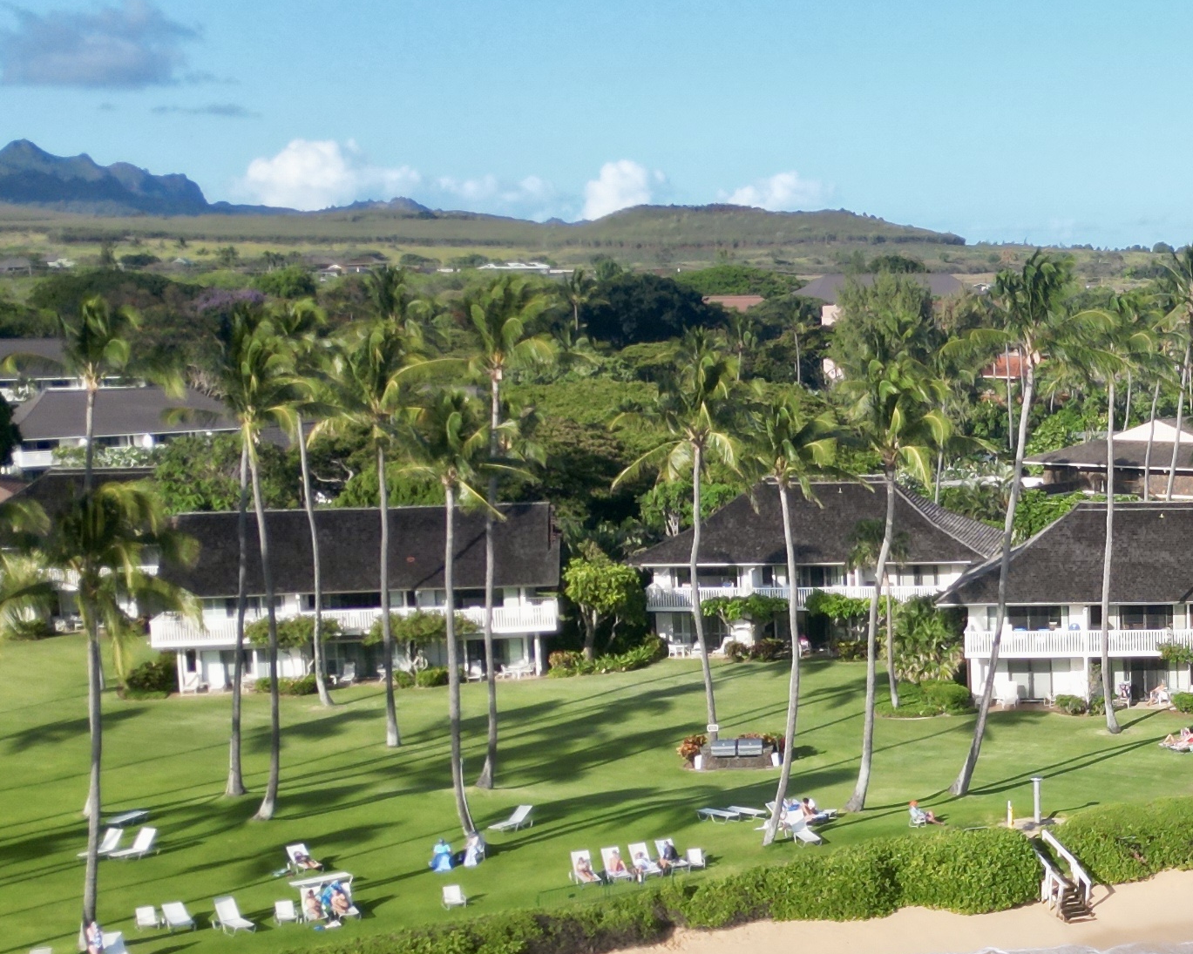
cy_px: 646
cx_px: 1199
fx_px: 2436
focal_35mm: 69
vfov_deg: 22.1
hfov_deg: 26.1
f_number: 1.7
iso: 130
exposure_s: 1/2500
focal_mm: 6.72
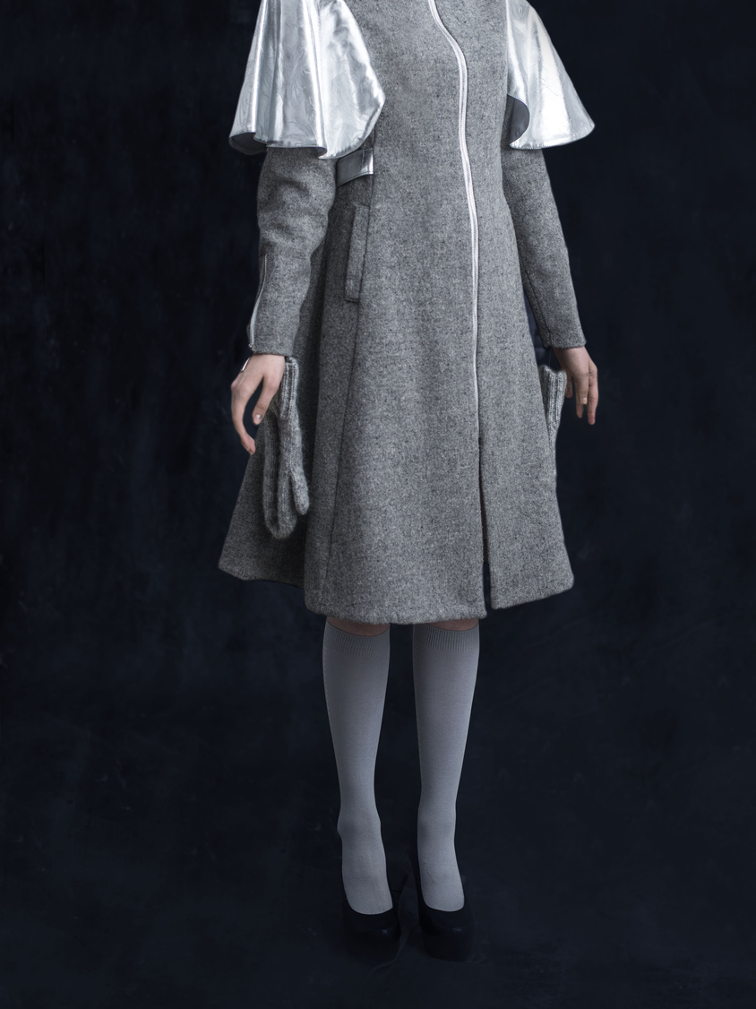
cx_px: 417
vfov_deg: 30.1
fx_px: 1864
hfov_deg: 22.9
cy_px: 366
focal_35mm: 64
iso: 80
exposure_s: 1/250
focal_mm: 50
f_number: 4
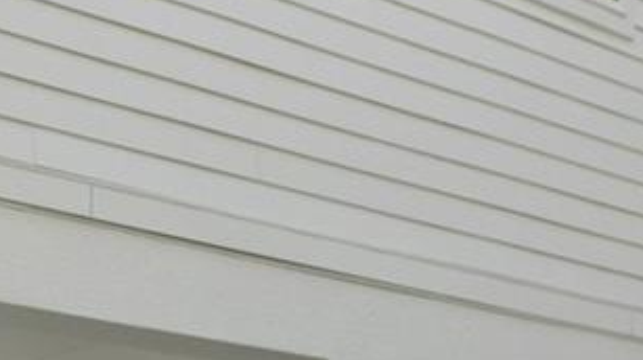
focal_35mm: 82
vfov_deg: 12.8
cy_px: 716
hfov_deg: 20.5
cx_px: -425
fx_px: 1397
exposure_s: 1/160
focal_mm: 10
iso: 100
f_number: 7.1
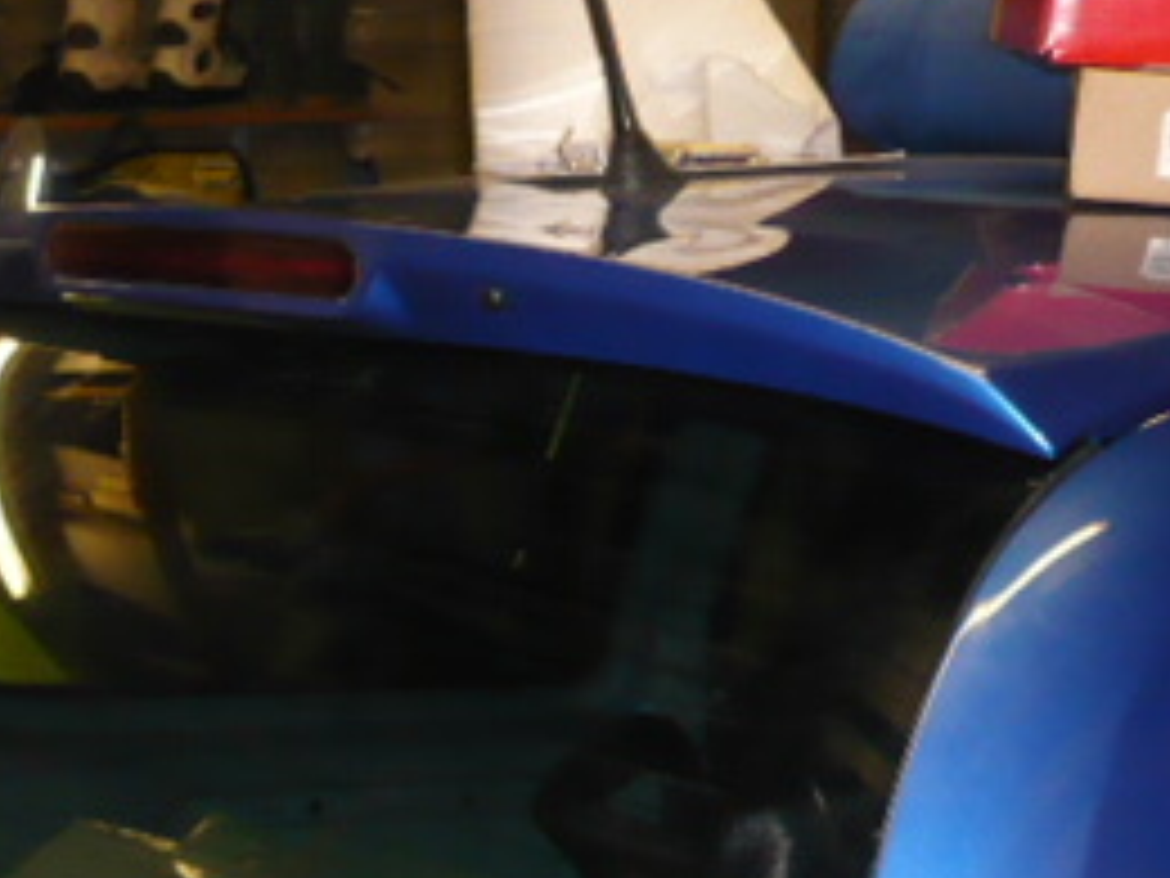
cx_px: 418
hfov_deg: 22.7
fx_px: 2907
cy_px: 977
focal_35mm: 86
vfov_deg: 16.6
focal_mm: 5.8
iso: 250
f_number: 2.8
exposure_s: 1/30
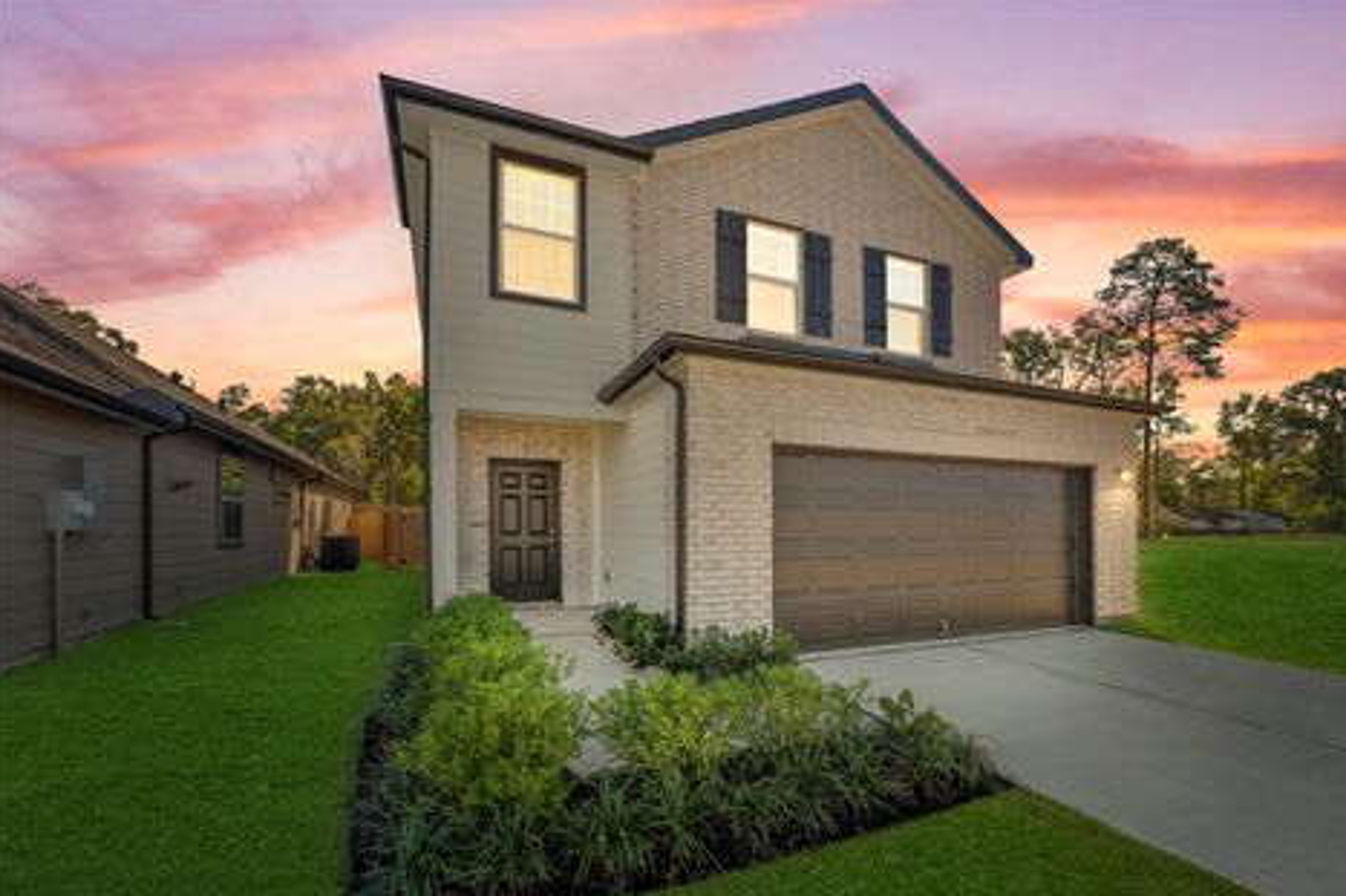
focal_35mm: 15
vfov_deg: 77.2
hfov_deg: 100.3
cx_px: 712
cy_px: 477
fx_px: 561
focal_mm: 14
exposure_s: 1/125
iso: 100
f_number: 8
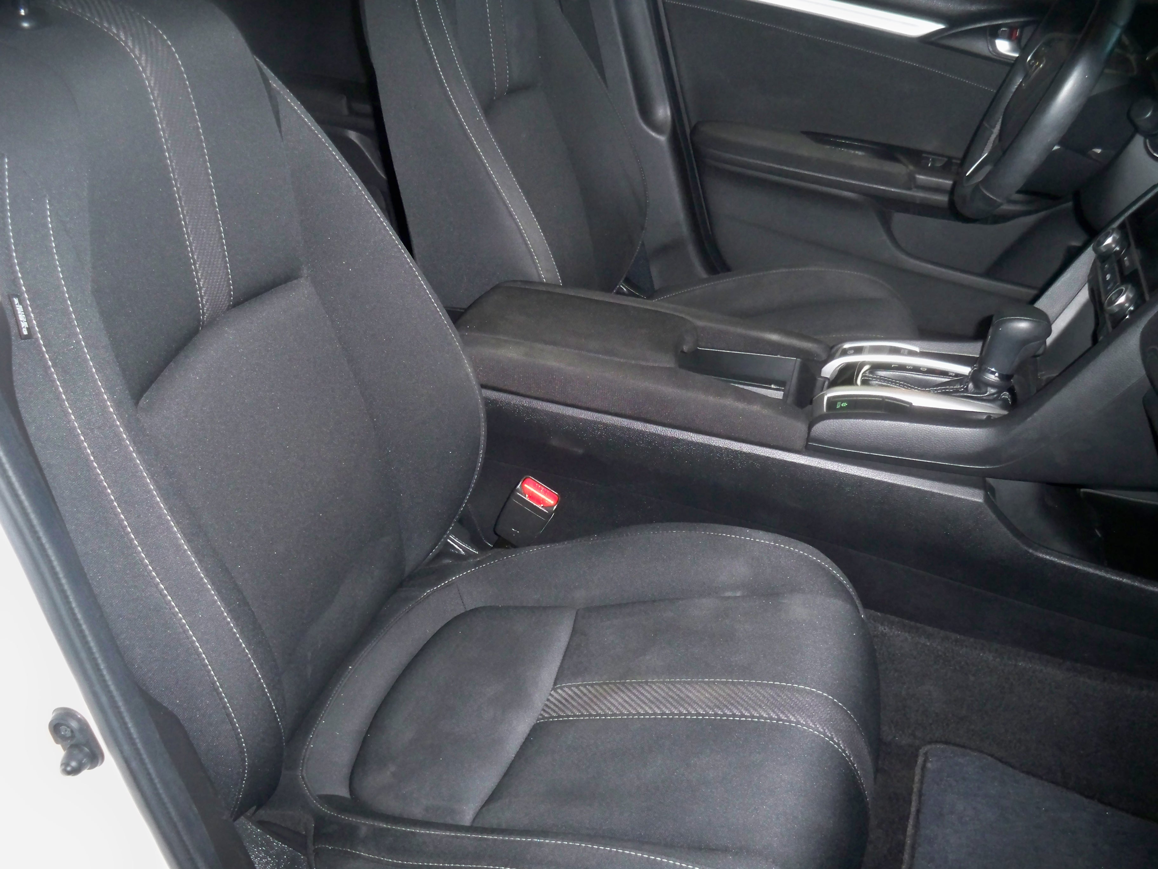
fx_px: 1171
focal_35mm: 35
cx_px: 579
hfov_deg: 52.6
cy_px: 434
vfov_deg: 40.7
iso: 400
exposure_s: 1/60
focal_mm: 6.3
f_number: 3.1
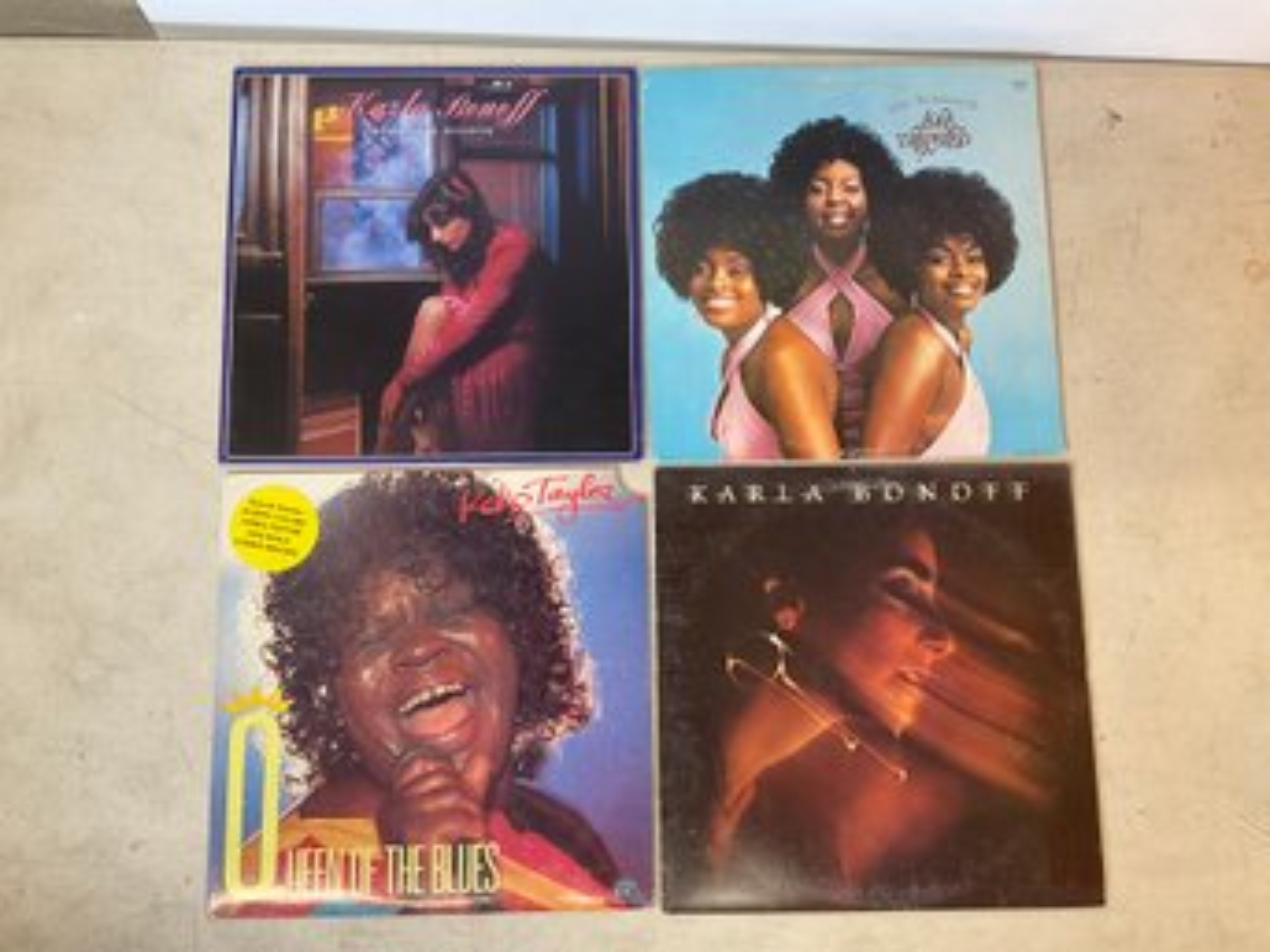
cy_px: 476
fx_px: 1064
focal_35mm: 29
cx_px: 635
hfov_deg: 61.7
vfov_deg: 48.2
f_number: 1.8
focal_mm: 3
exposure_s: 1/63
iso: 64
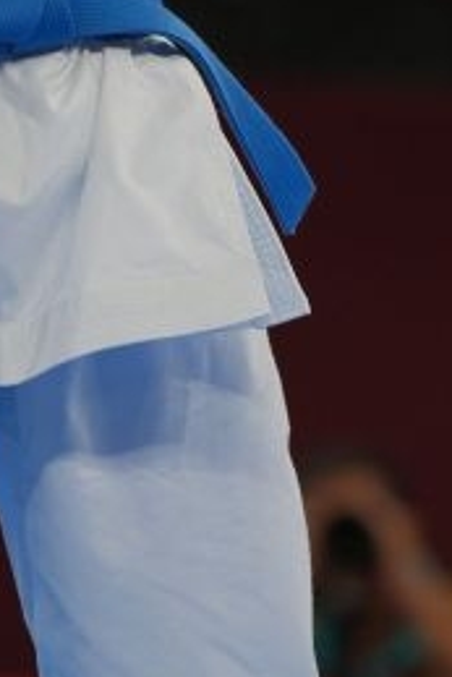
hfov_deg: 1.5
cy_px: 91
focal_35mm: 926
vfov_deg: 2.2
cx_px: 60
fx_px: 17415
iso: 200
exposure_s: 1/500
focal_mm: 200
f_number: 2.8
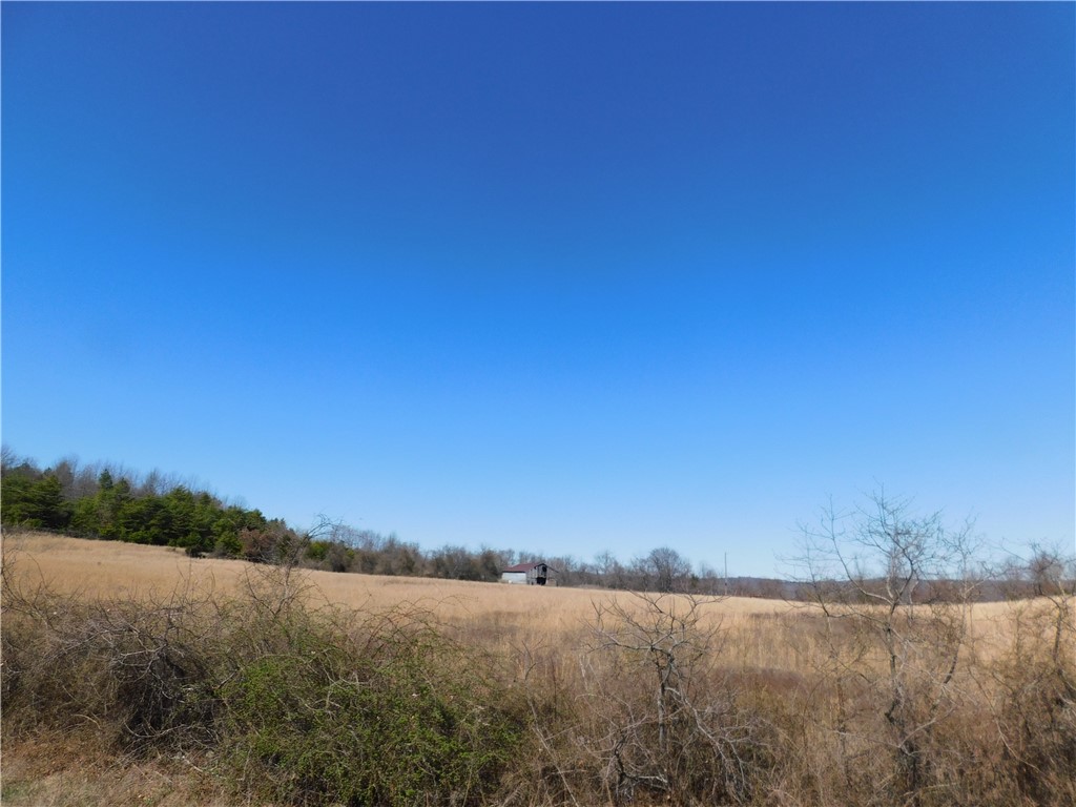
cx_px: 538
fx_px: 715
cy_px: 404
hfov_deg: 73.9
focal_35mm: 23
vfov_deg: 58.9
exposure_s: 1/640
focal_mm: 4
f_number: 6
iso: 125
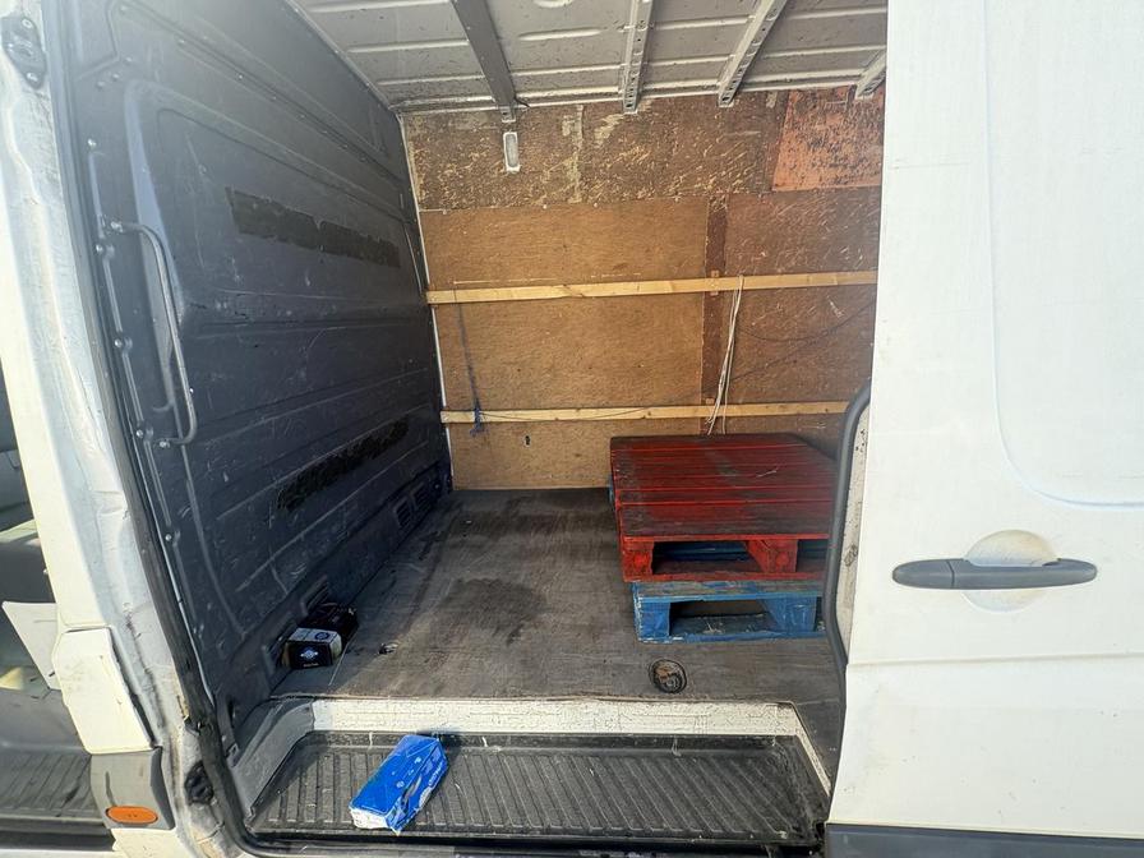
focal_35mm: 14
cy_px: 429
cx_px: 572
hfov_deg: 102.1
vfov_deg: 85.7
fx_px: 463
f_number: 2.2
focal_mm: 2.22
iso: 100
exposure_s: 1/137
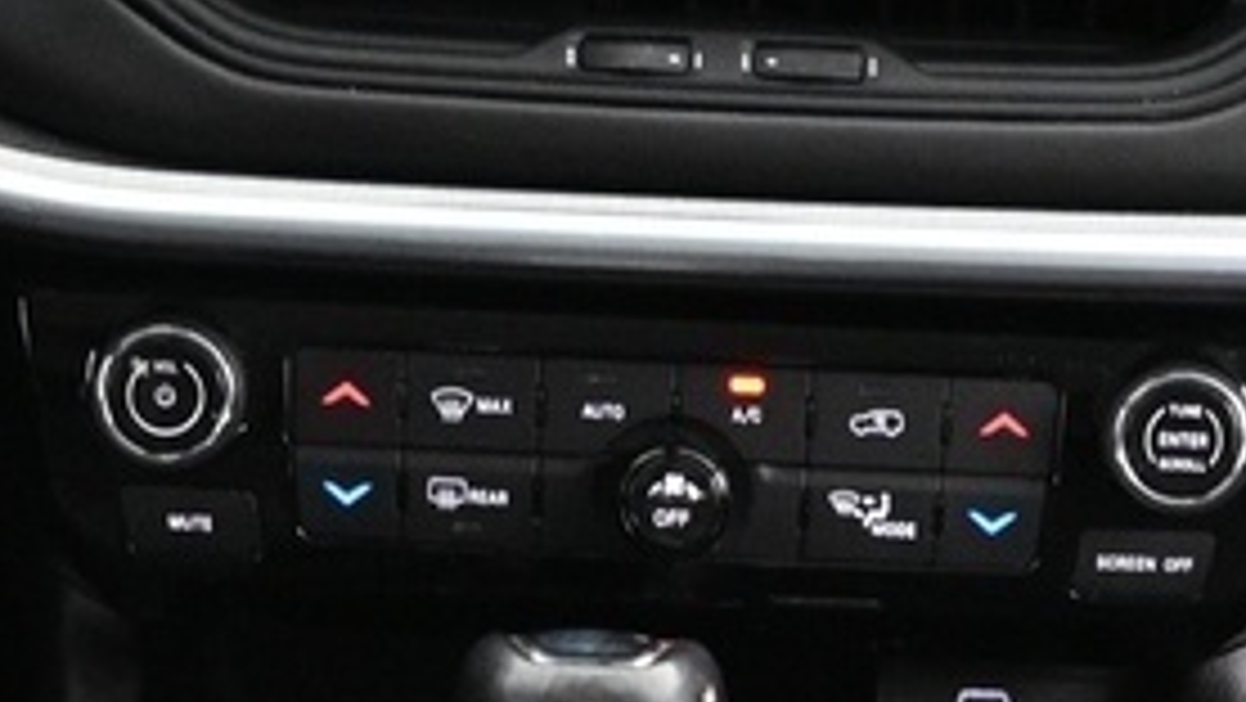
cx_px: 706
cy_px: 868
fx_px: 4858
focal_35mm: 147
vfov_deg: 8.2
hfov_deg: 14.6
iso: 1600
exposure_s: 1/13
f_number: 3.5
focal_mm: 16
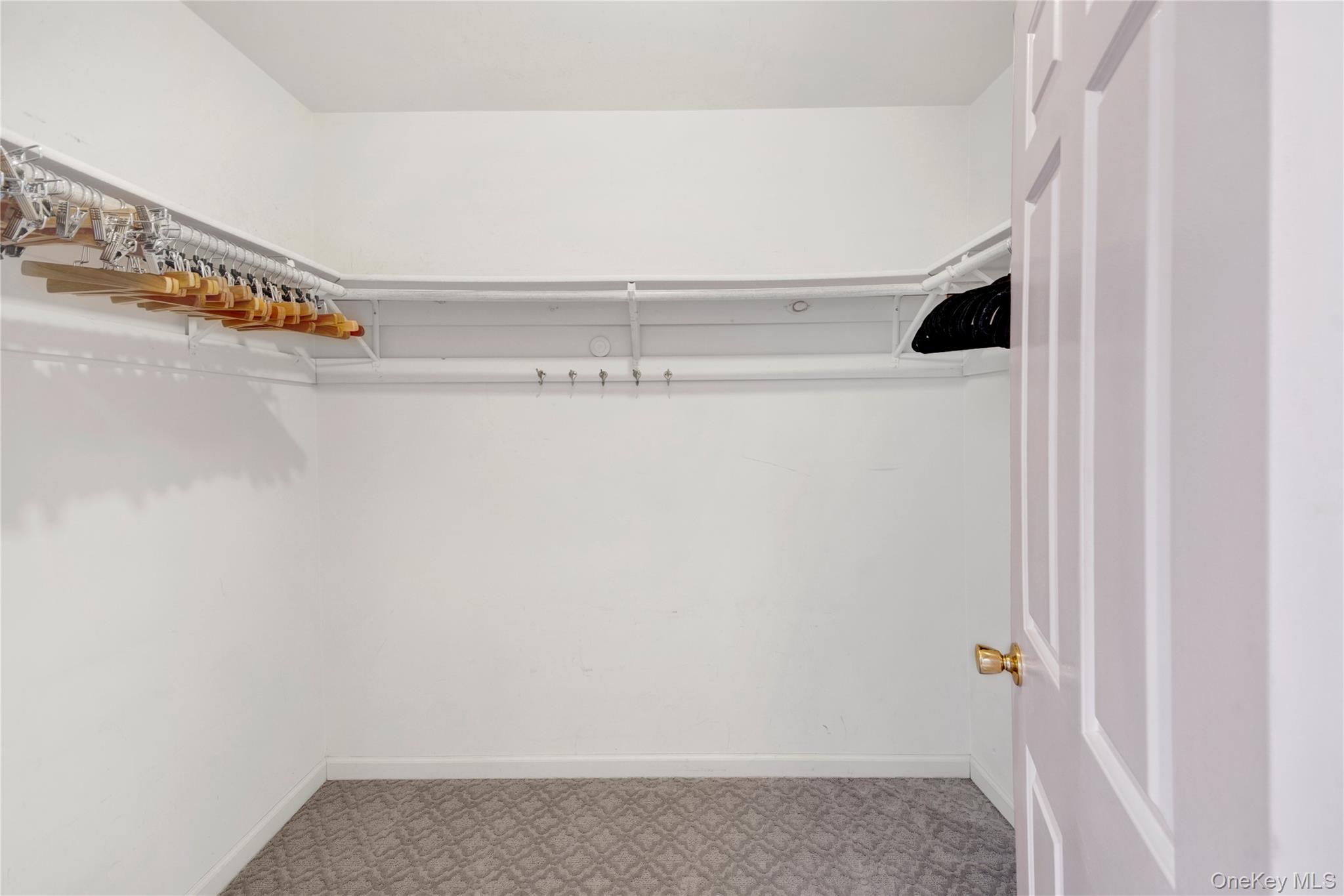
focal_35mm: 12
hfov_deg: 112.6
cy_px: 448
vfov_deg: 90.0
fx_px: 448
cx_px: 672
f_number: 8
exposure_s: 1.6
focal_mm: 8
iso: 100
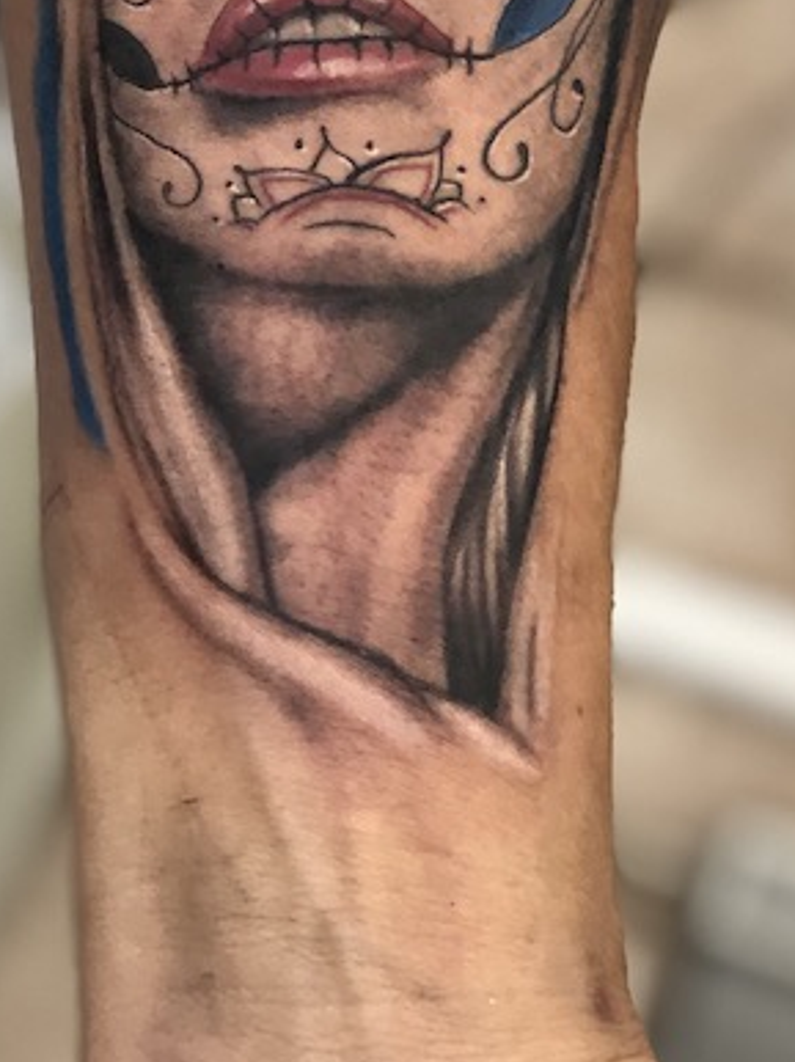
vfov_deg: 14.0
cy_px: -69
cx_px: 424
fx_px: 4230
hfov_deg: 10.7
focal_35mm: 138
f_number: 2.4
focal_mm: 6
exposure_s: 1/50
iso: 100
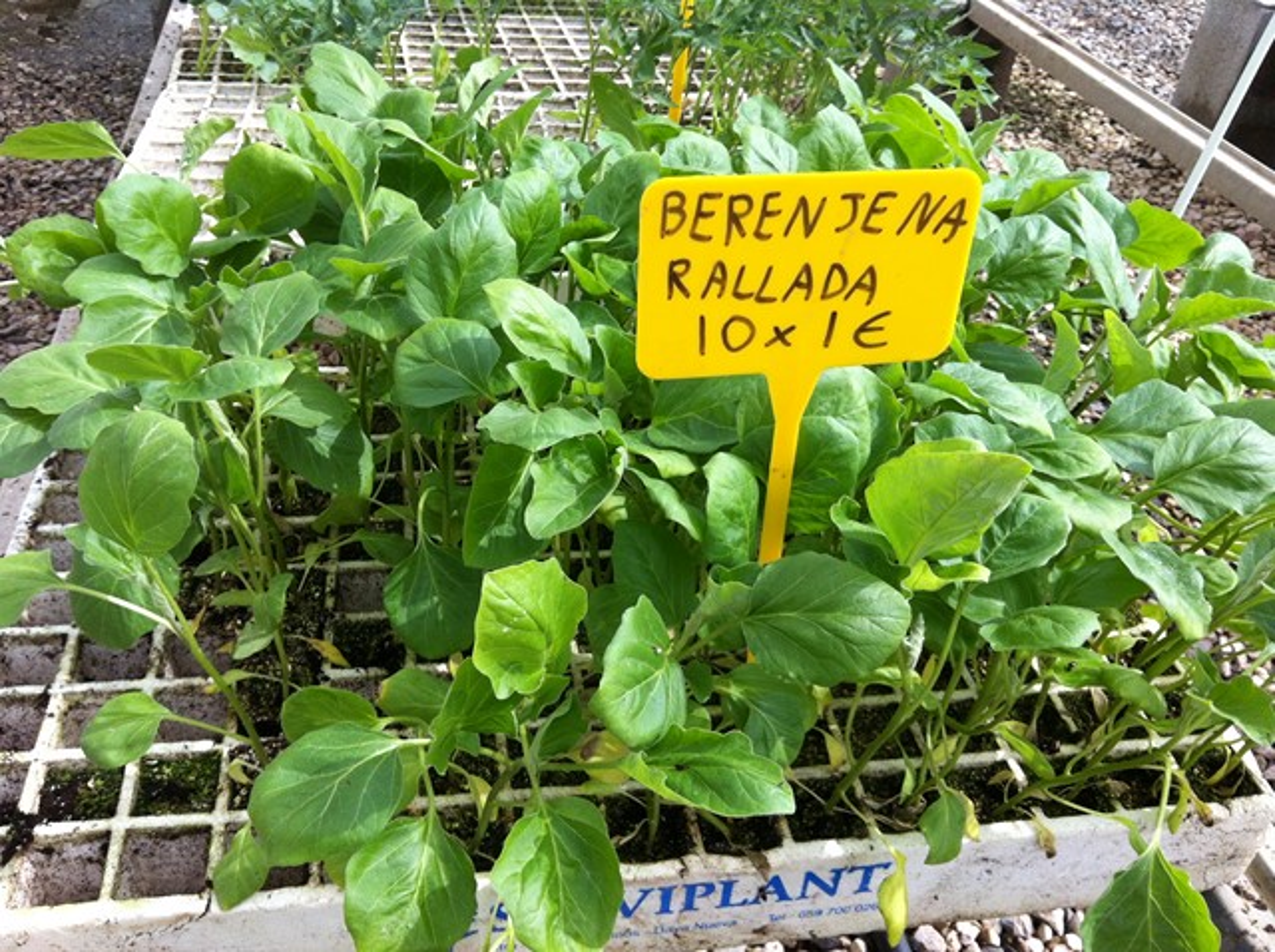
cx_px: 638
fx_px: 1287
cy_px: 476
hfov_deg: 52.7
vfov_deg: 40.6
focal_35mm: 35
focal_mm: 3.85
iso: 80
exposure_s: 1/914
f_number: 2.8
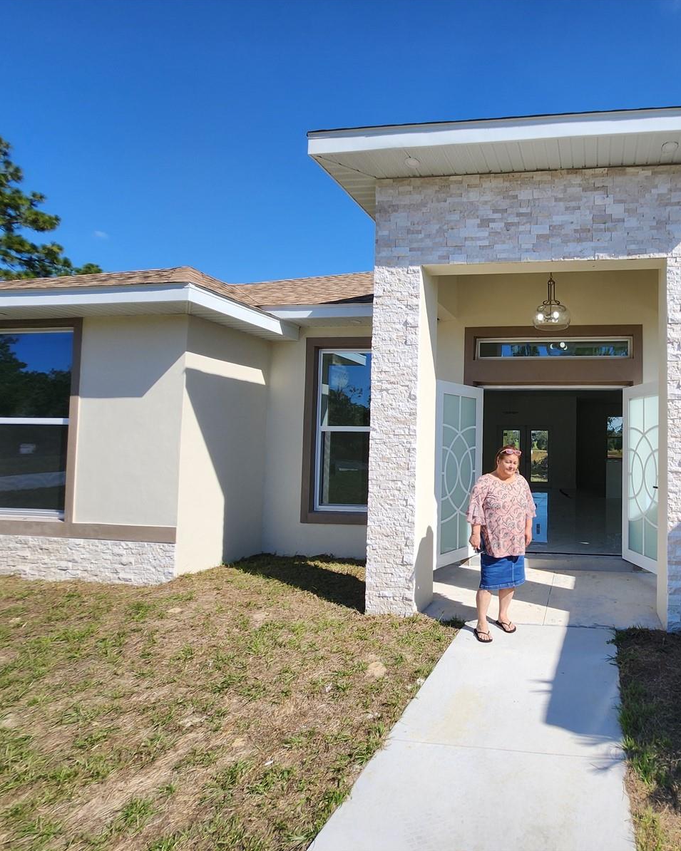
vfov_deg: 89.6
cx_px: 547
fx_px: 428
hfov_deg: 69.3
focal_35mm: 17
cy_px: 425
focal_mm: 1.7
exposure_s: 1/1208
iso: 32
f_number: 2.2
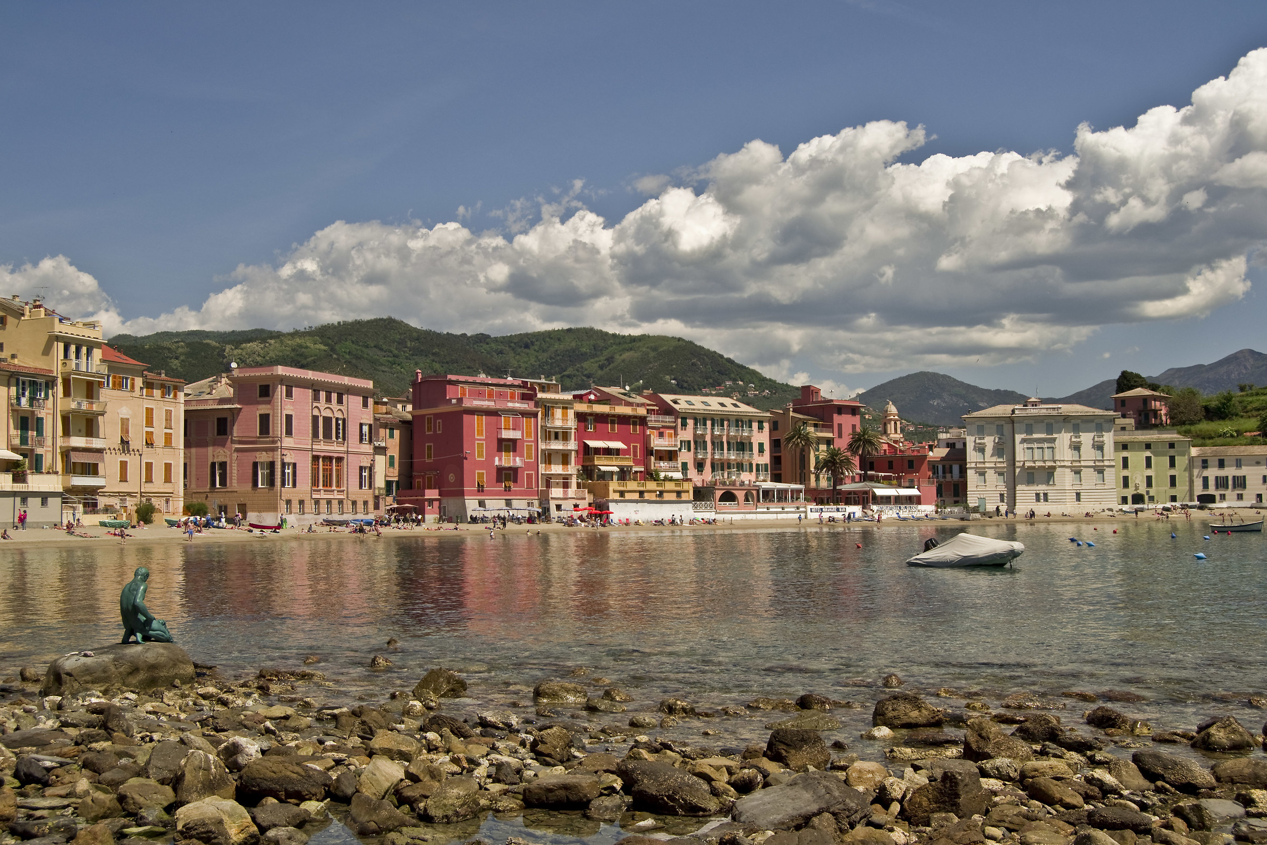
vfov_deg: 34.2
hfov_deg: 49.6
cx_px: 634
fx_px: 1372
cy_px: 422
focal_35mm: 39
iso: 100
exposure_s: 1/320
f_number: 8
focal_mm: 26
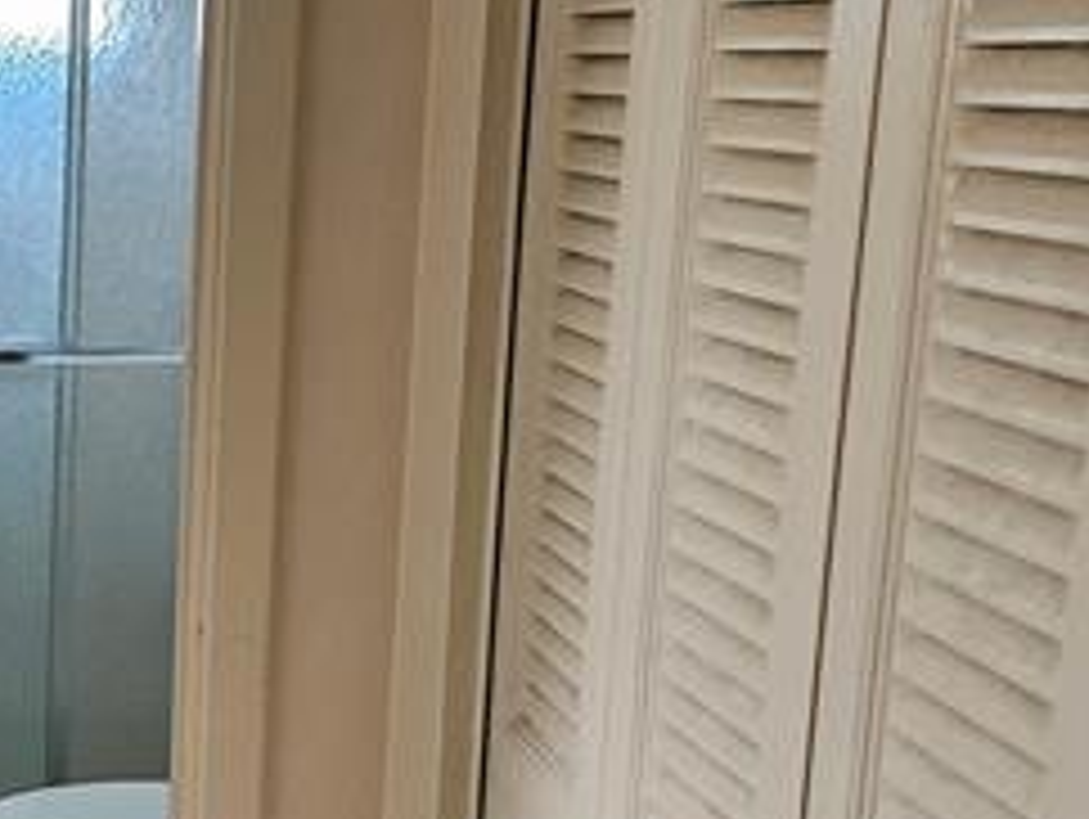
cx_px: -126
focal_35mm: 76
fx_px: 2393
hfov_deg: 23.9
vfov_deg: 19.2
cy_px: 652
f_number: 1.8
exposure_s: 1/170
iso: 500
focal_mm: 5.4
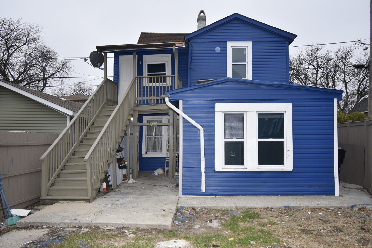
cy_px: 124
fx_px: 294
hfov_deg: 64.6
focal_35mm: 28
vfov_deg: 45.7
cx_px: 186
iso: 450
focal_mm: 19
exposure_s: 1/125
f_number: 5.6
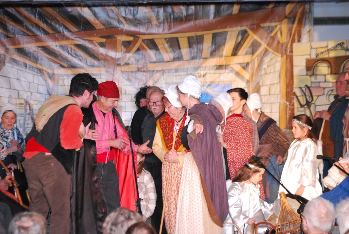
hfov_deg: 17.9
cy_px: 122
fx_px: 1108
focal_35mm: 114
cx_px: 188
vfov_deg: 12.1
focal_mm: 70
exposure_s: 1/60
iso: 1250
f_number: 4.2
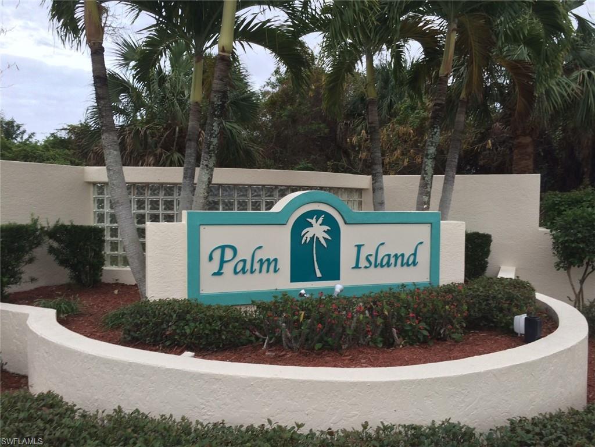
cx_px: 298
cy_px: 224
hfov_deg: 61.7
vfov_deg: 48.2
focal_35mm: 29
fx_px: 498
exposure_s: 1/120
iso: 40
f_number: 2.2
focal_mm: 4.15
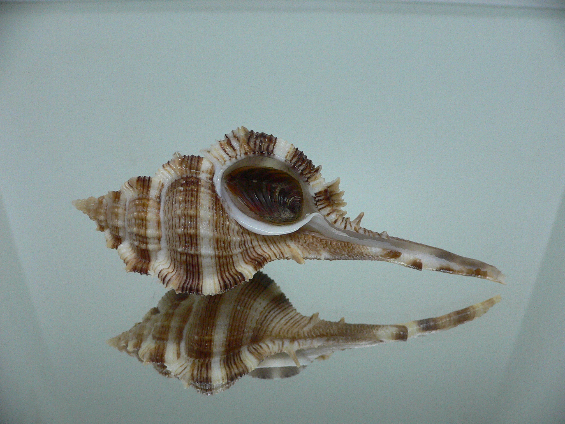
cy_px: 212
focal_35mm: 35
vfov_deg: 40.7
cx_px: 282
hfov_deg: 52.6
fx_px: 571
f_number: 2.8
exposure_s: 1/60
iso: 200
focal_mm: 4.6
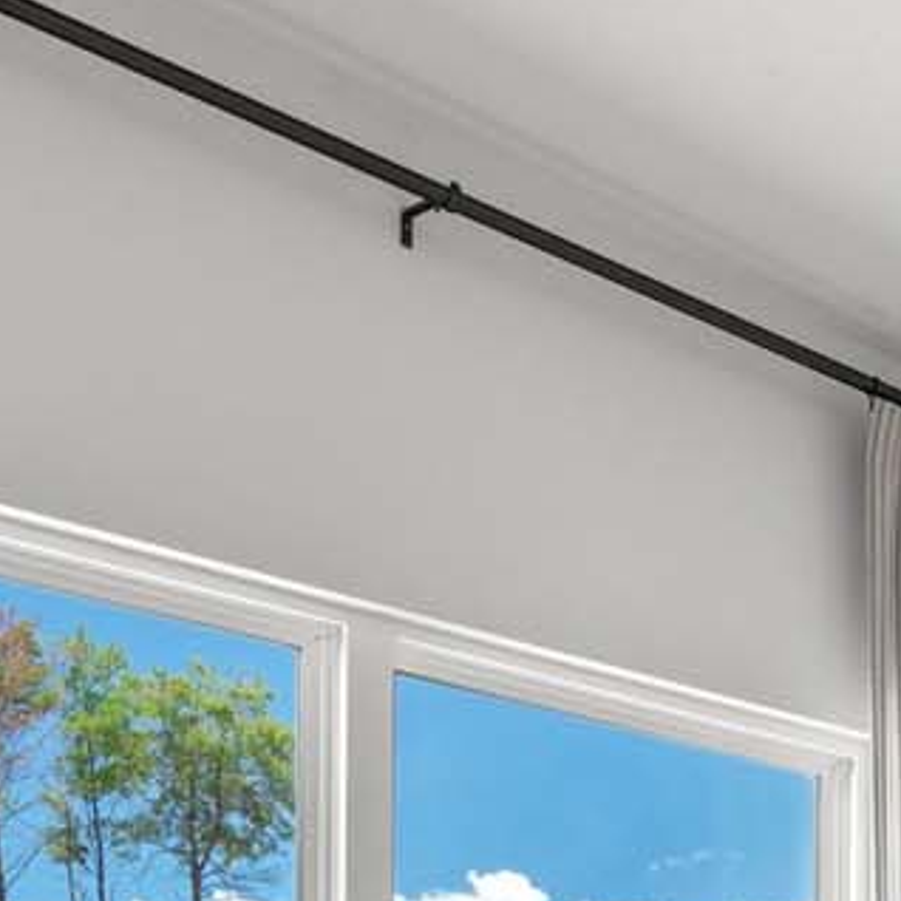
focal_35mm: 65
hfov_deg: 22.3
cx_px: 1318
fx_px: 1914
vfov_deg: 23.2
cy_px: 1198
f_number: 8
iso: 400
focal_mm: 10
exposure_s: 1/4
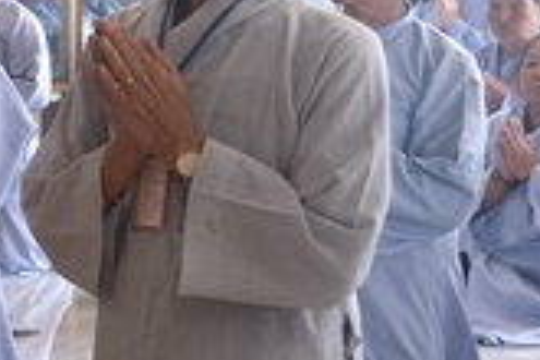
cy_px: 180
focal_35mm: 173
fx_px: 2595
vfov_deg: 7.9
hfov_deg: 11.0
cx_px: -475
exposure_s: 1/60
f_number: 4
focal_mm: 44
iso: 400
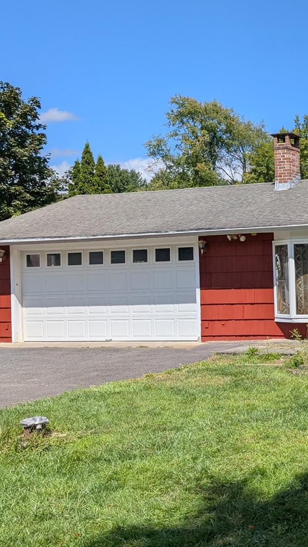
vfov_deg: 45.4
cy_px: 258
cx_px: 441
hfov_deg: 22.5
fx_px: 653
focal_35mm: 45
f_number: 1.68
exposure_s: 1/1672
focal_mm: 6.9
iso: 21
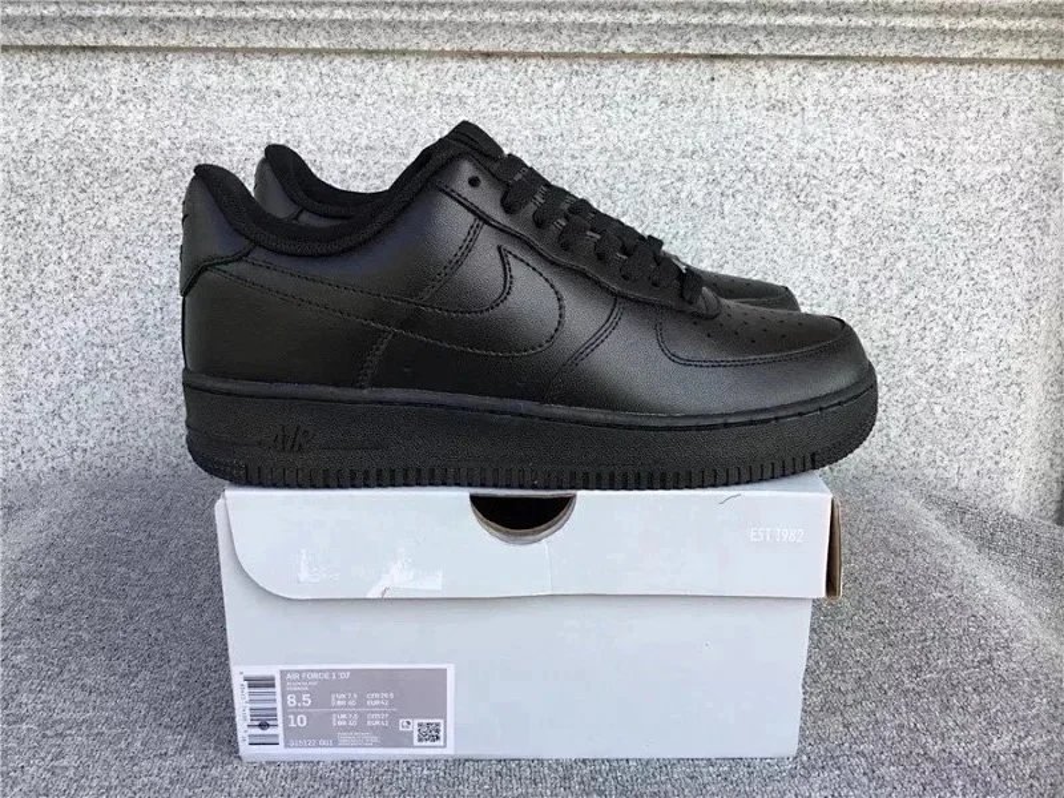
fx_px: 953
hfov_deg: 58.4
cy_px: 399
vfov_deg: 45.4
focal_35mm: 31
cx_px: 532
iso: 25
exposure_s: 1/130
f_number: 2.4
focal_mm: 3.3
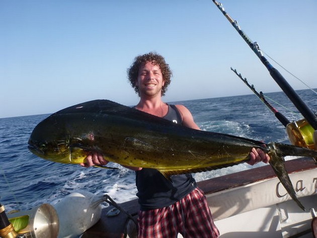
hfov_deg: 63.5
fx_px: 256
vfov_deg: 49.7
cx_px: 158
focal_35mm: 28
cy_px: 119
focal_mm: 4.9
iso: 100
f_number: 3.3
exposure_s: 1/640
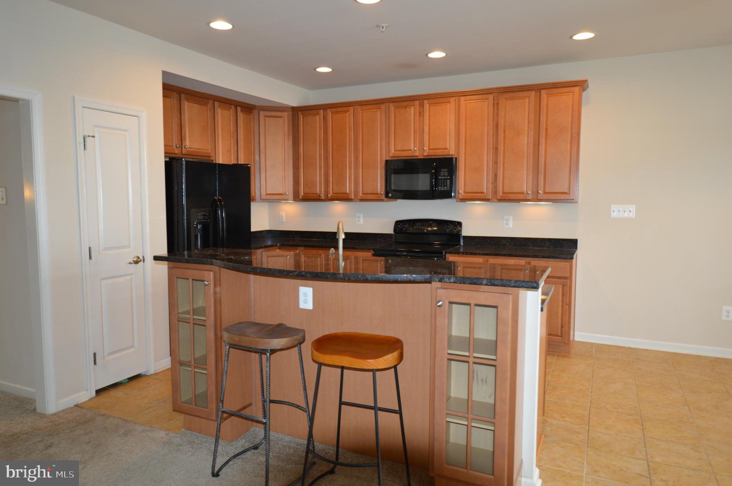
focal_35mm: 24
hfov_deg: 73.8
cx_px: 366
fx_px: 487
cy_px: 243
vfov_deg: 53.0
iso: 450
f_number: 3.5
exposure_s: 1/60
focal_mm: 16
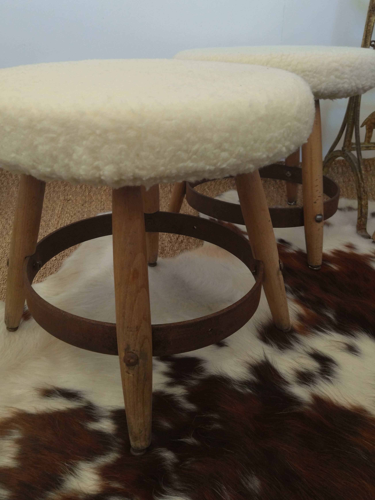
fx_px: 448
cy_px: 213
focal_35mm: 31
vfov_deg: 58.1
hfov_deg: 45.3
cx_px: 160
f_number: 1.79
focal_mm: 4.74
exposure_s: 1/33
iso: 109
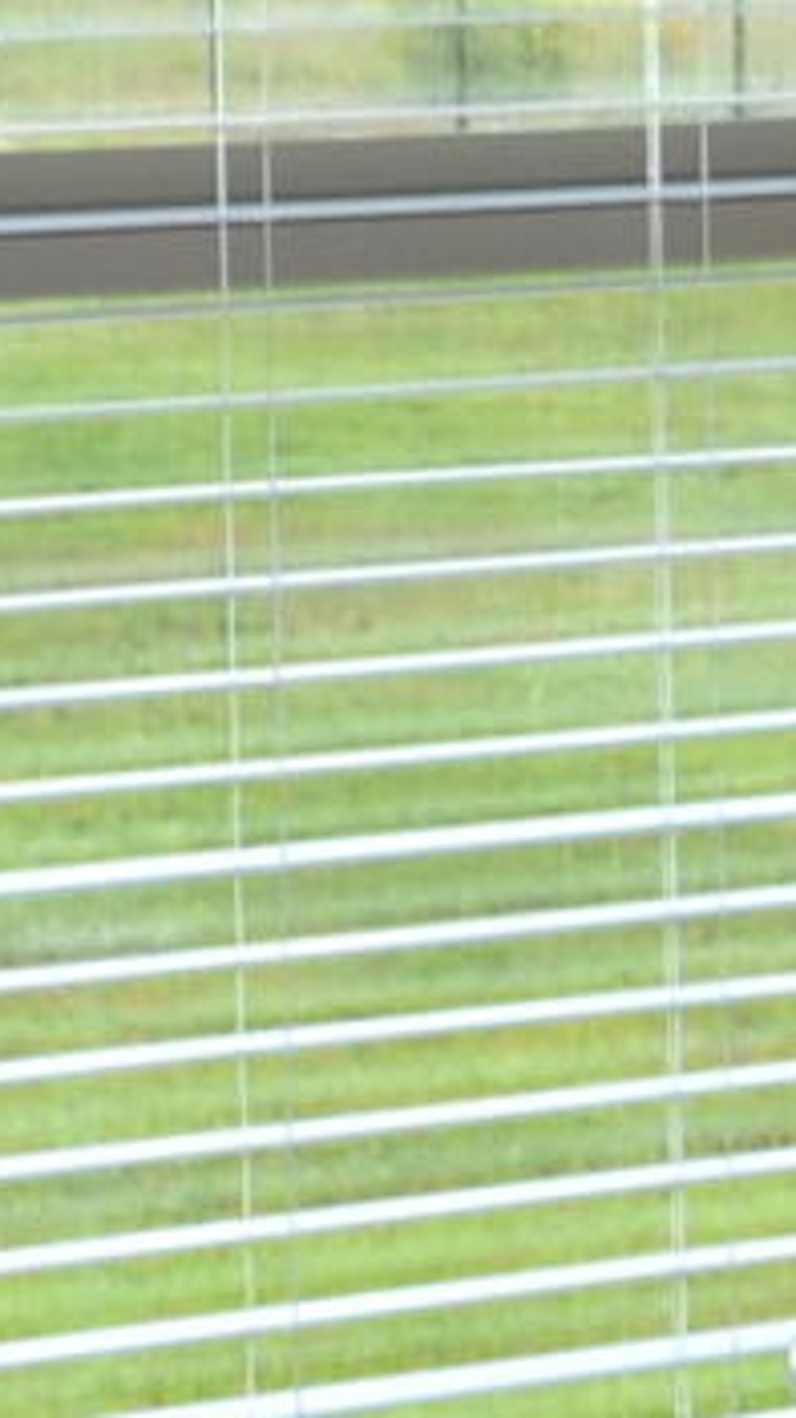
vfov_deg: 9.9
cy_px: -101
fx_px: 8081
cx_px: 2610
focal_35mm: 215
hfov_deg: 5.2
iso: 360
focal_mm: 16
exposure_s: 1/125
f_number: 5.6
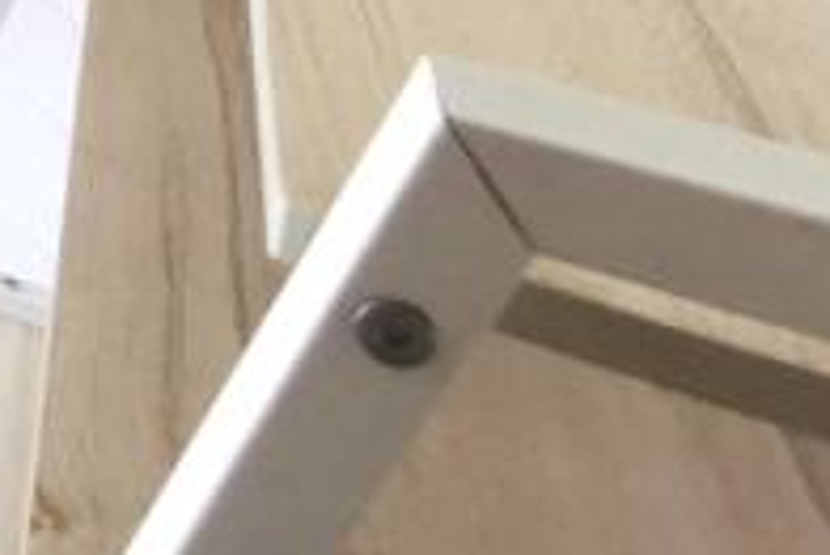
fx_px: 1569
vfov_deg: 16.2
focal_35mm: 68
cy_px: -504
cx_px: -682
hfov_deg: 20.4
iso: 320
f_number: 2.2
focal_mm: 2.35
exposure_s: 1/25
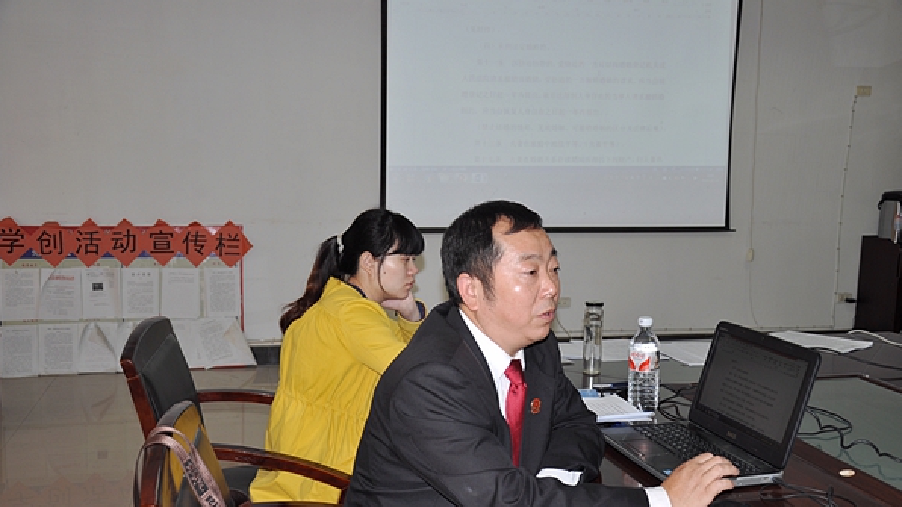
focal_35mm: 40
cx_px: 453
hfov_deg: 51.0
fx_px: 945
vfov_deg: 30.0
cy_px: 267
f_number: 4
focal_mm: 25
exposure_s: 1/60
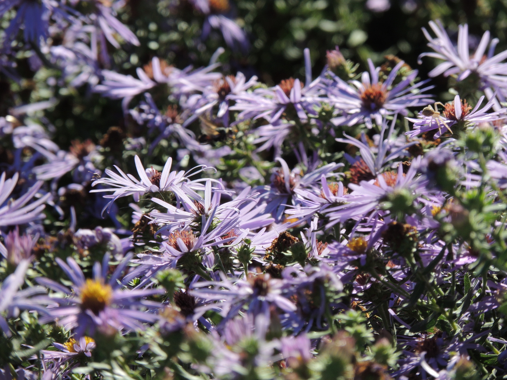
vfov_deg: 2.5
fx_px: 8788
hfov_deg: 3.3
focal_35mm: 600
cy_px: 190
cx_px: 254
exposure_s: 1/800
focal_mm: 107
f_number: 4.9
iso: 140
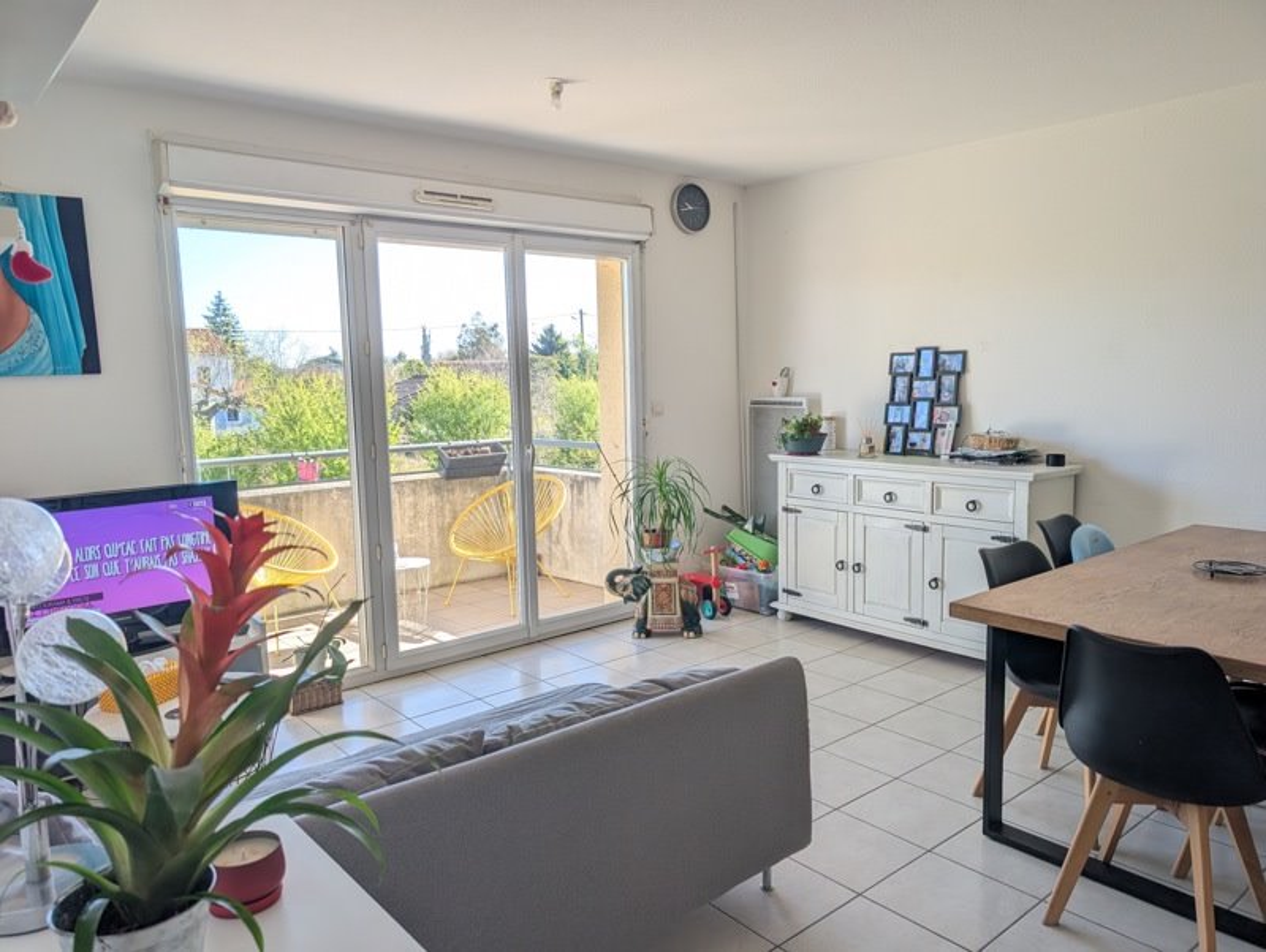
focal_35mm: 24
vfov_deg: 56.9
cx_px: 633
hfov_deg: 71.5
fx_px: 879
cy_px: 476
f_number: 1.68
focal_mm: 6.9
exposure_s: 1/194
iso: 22
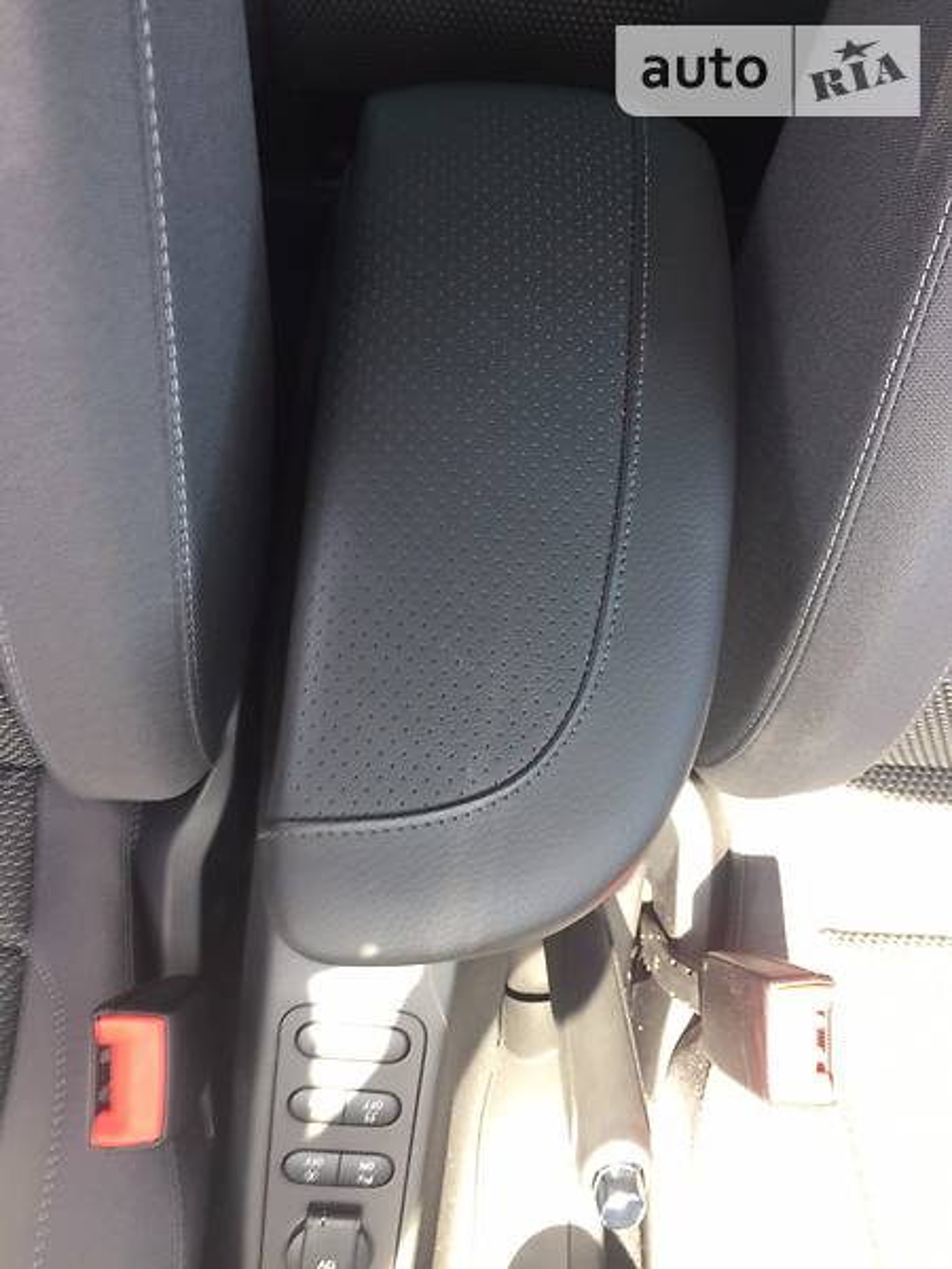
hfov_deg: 48.2
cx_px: 476
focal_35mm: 29
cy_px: 634
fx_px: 1063
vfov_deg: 61.7
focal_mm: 4.2
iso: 40
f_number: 2.2
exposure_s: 1/50
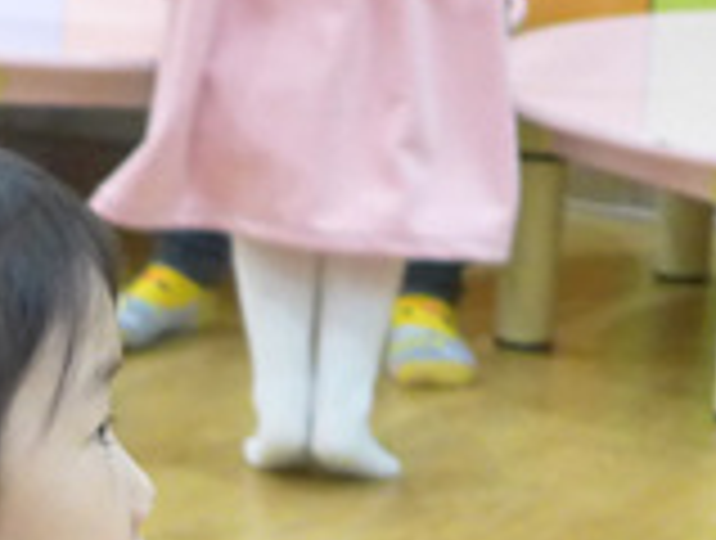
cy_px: 1030
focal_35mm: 301
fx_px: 6240
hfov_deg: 6.3
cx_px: -811
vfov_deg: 4.9
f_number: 2
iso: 800
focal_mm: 11.8
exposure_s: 1/160
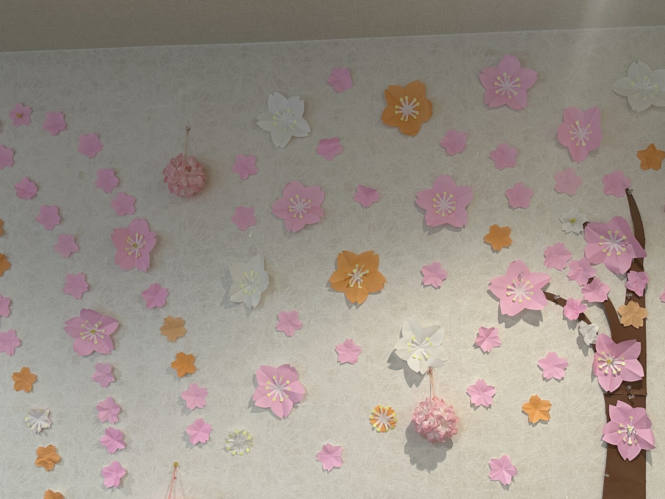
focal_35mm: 35
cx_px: 311
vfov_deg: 40.5
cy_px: 305
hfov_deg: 52.6
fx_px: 673
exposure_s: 1/120
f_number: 1.78
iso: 160
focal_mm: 6.86
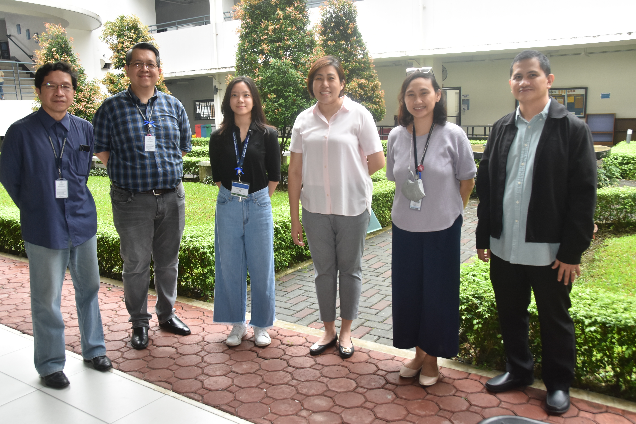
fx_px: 530
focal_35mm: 30
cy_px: 212
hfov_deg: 61.9
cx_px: 318
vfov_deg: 43.6
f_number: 6.3
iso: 640
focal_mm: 20
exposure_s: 1/30
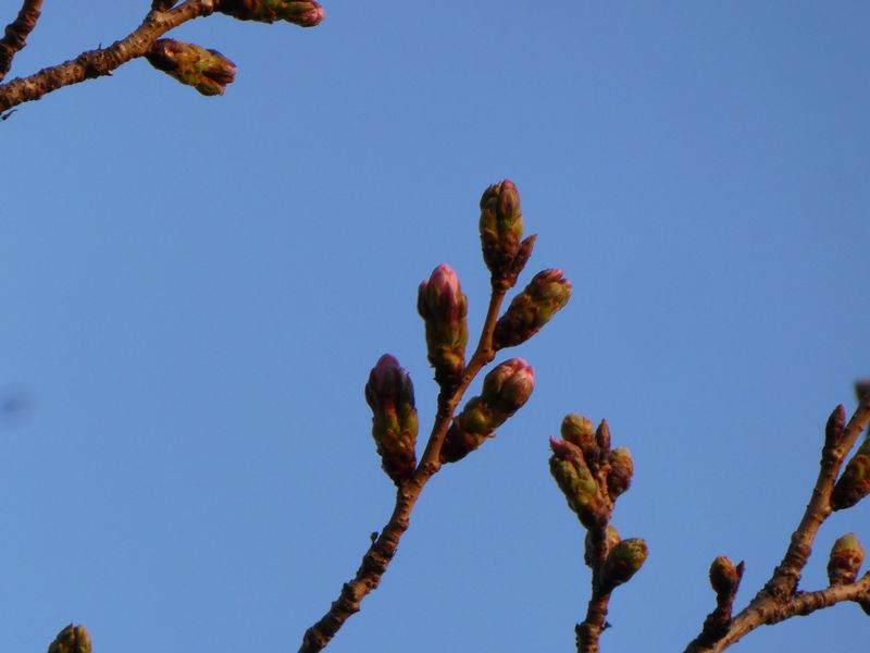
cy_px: 326
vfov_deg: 2.5
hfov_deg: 3.3
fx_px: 15080
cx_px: 435
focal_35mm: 600
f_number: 6.1
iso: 125
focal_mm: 107.5
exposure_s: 1/125
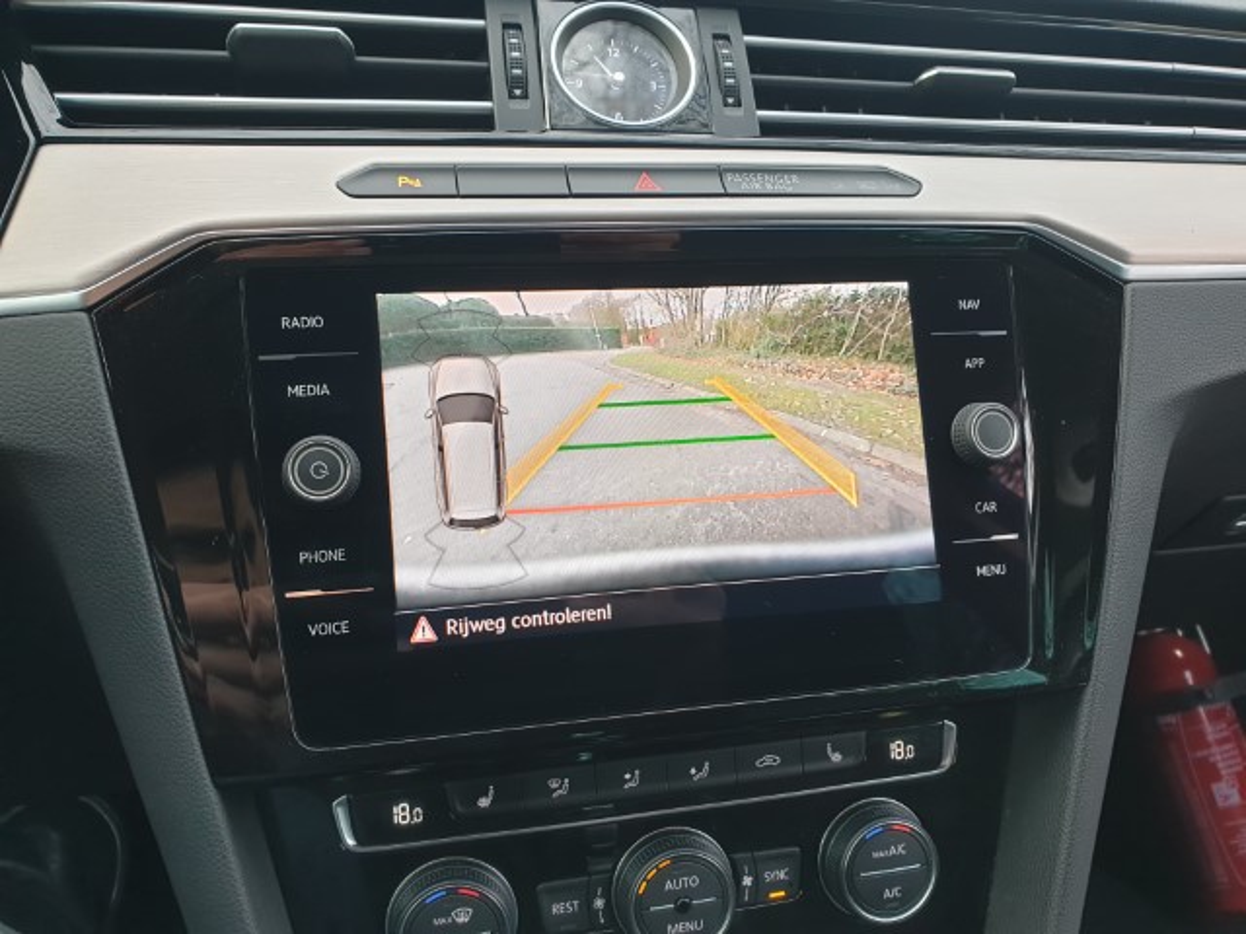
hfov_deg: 67.3
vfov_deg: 53.1
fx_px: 936
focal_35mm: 26
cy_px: 467
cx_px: 623
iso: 64
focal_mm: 4.3
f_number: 2.4
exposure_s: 1/50
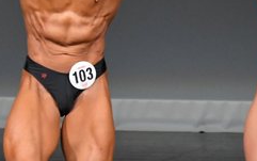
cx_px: 49
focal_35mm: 1227
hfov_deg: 1.7
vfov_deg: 1.1
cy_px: 95
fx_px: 8600
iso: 4000
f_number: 5.6
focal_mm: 250
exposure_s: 1/400
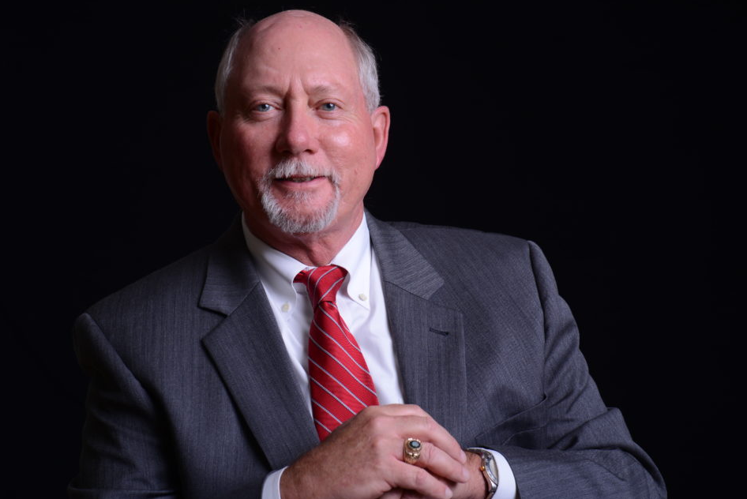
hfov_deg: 22.1
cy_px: 255
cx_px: 382
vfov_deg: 14.9
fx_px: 1910
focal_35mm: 92
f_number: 7.1
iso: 320
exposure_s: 1/200
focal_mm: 85
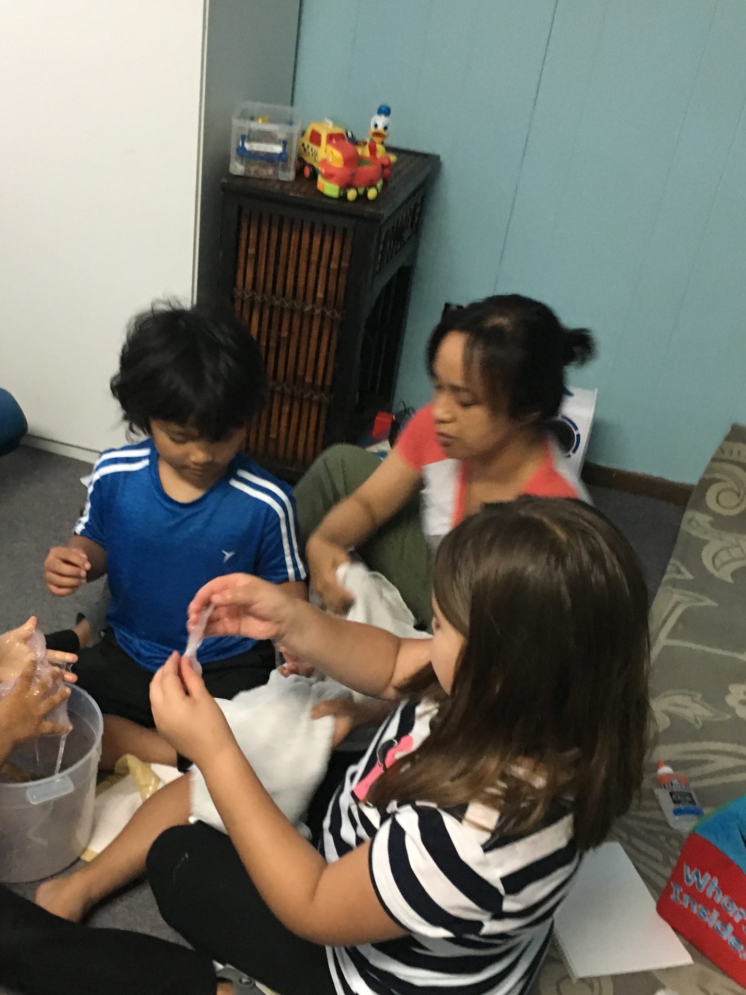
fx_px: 1121
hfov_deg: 36.6
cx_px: 287
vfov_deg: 47.7
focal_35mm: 39
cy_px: 567
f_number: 2.2
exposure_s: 1/15
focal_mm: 4.15
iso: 250
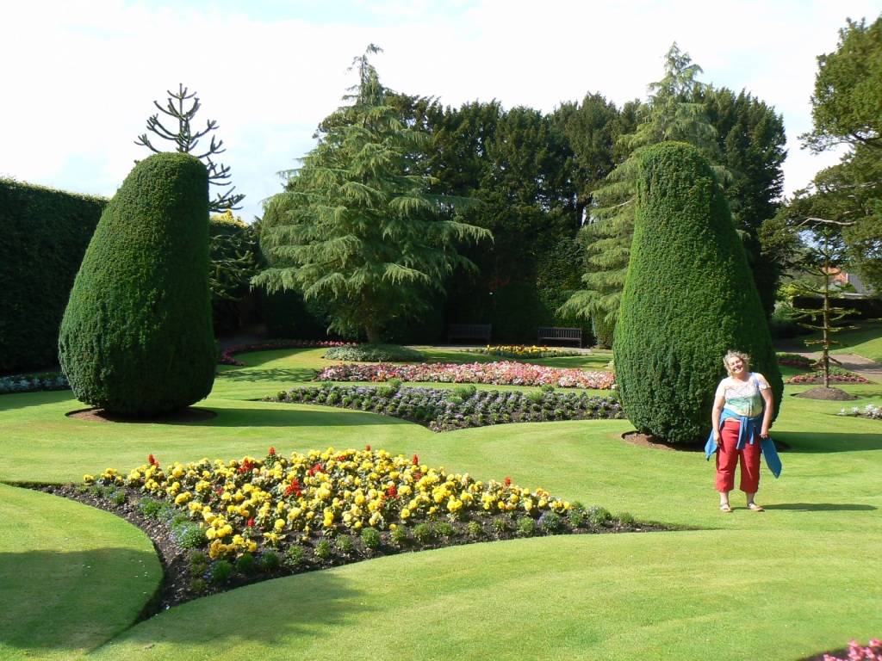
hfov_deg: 51.4
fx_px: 917
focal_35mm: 36
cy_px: 330
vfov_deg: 39.7
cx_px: 441
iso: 80
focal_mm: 6
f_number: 5.6
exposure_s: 1/250
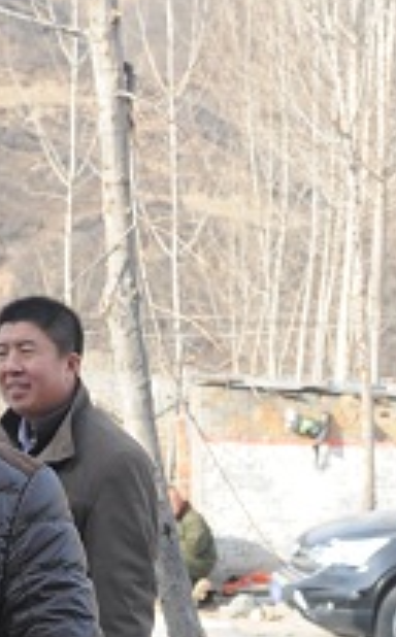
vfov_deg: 18.1
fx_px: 1977
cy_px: 515
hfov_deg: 11.4
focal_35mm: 114
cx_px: 345
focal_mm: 36
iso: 400
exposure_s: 1/160
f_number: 8
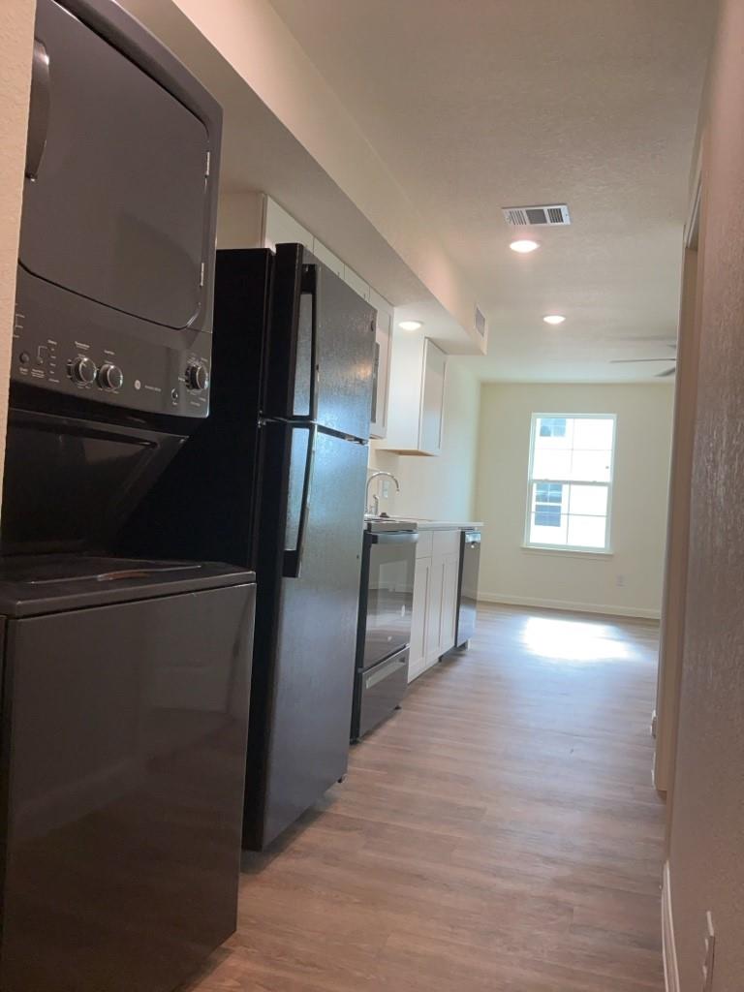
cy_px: 496
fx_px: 774
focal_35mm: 27
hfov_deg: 51.4
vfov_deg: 65.3
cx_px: 372
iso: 64
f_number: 1.8
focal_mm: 3
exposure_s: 1/100
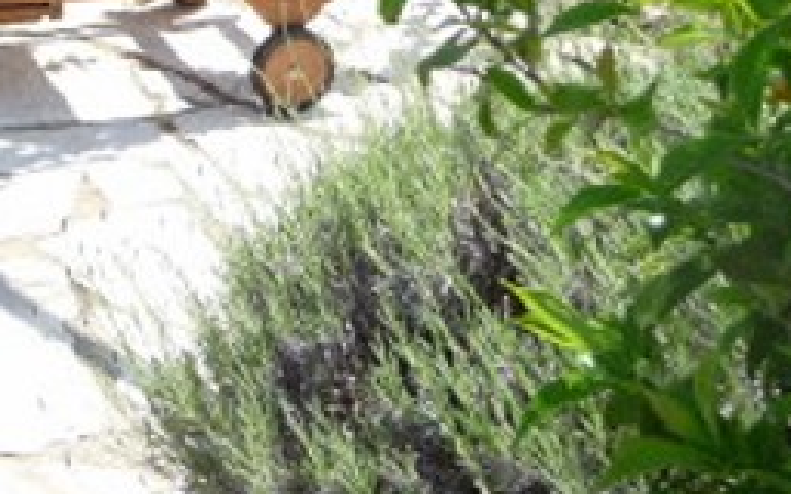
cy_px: -340
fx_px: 1875
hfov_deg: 22.2
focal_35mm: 87
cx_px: -130
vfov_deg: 13.7
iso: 100
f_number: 3.3
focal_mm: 4.7
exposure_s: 1/500
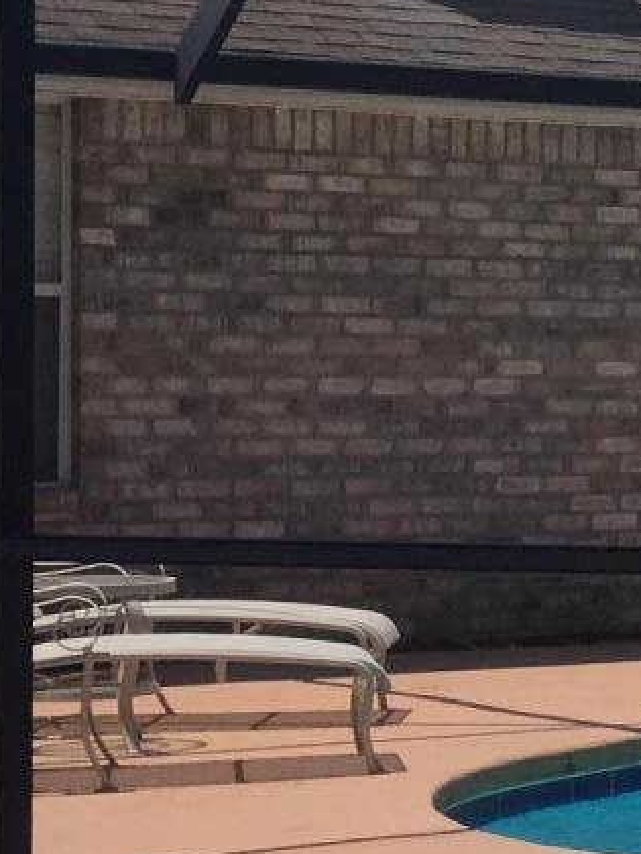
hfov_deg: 9.6
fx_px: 3407
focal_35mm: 138
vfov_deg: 14.3
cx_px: 1502
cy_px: 451
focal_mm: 4.15
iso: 25
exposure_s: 1/1183
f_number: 2.2
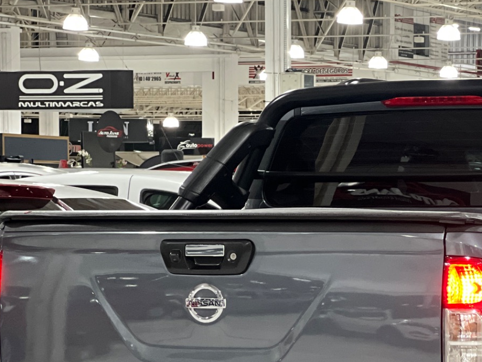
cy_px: 358
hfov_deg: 12.0
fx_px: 2284
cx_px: 439
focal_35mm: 164
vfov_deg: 9.0
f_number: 2.8
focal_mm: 9
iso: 400
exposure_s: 1/20
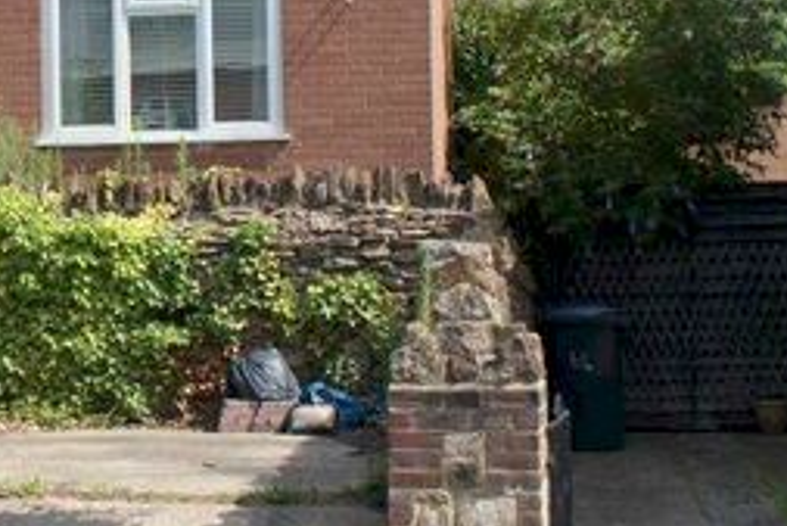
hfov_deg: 18.6
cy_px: -134
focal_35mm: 108
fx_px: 2362
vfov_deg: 12.4
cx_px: 72
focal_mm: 26
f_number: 5.6
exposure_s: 1/320
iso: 100
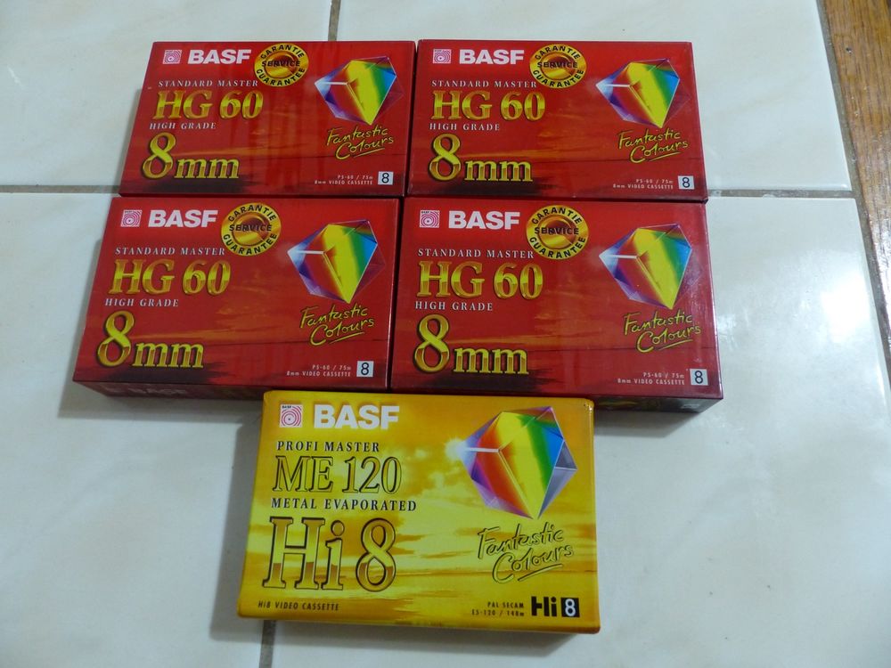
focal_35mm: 25
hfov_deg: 69.4
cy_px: 334
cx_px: 446
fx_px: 643
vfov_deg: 54.9
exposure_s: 1/20
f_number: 2.8
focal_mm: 4.5
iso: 400
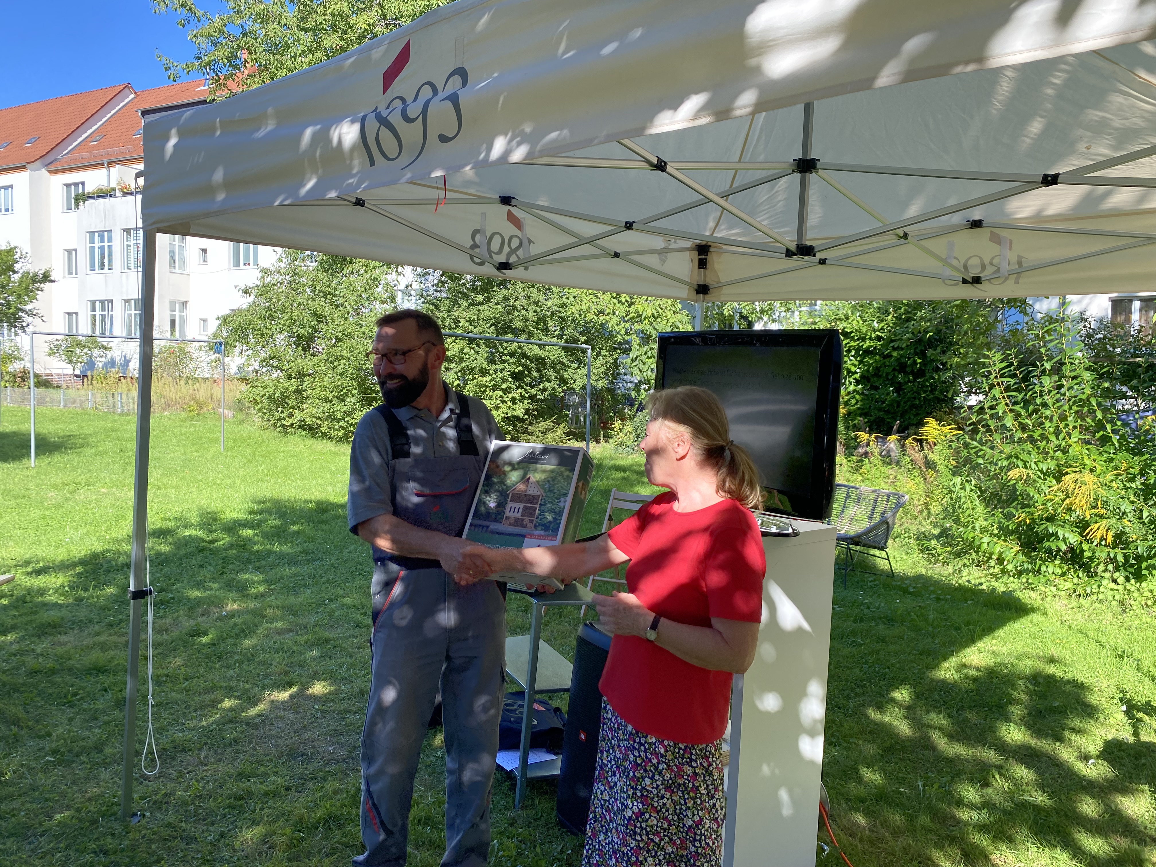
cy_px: 434
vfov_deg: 53.1
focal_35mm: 26
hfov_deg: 67.3
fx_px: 868
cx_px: 578
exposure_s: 1/871
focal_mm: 4.25
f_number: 1.8
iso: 32
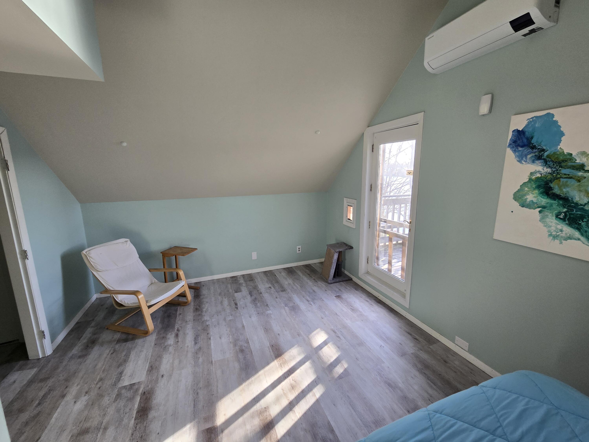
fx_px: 221
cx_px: 294
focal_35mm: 13
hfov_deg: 106.2
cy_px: 221
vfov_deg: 89.9
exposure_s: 1/60
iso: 100
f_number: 2.2
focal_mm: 2.2
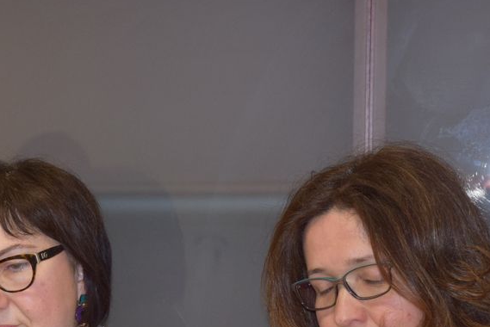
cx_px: -19
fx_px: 2410
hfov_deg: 11.5
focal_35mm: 177
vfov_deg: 7.7
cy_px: 300
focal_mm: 48
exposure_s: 1/100
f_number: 4.8
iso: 800
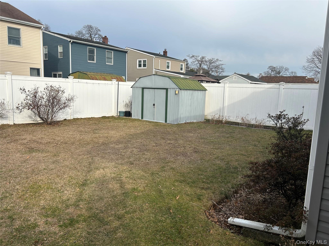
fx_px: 247
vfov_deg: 53.1
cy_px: 123
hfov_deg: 67.3
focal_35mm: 26
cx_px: 164
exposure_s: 1/2353
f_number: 1.5
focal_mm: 5.7
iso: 50
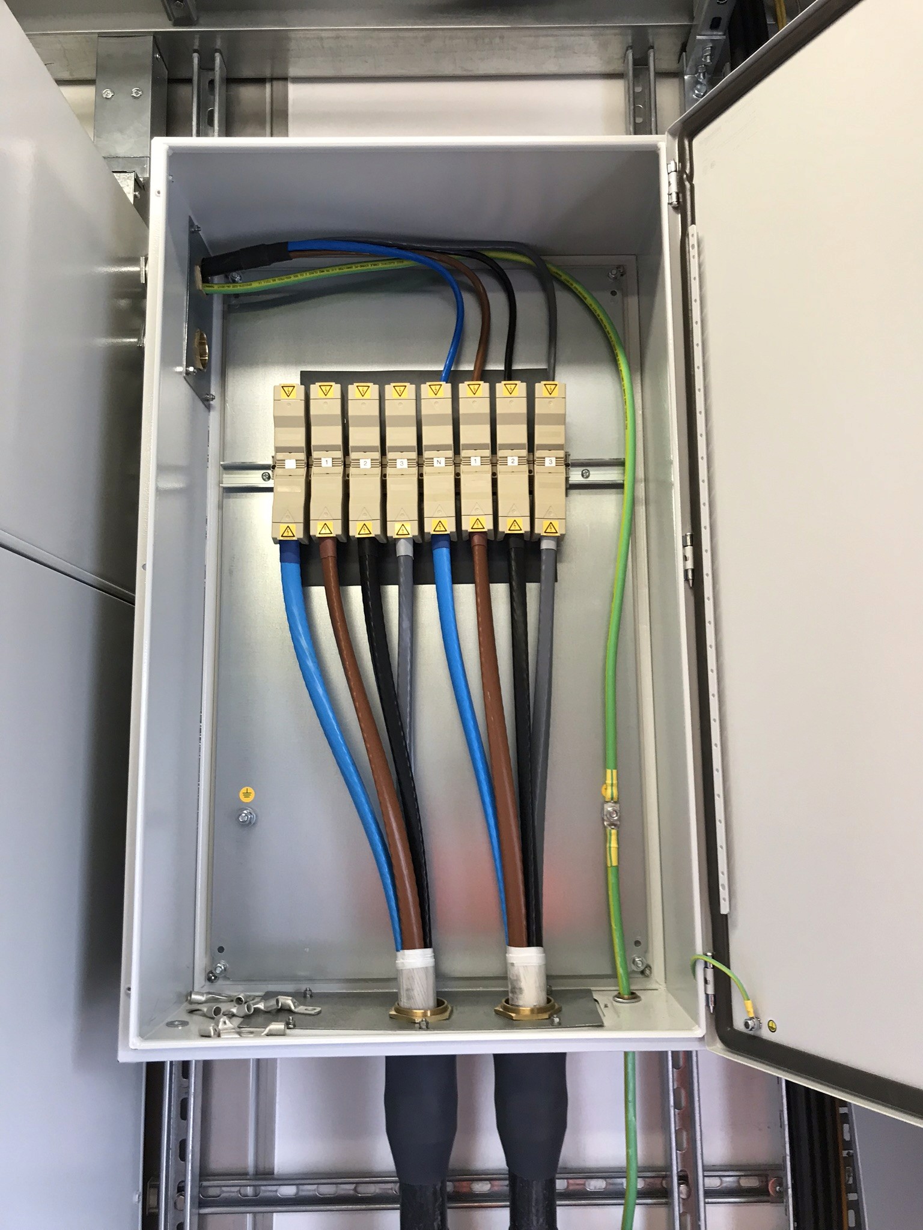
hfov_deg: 49.7
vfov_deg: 63.4
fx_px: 995
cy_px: 615
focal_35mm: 28
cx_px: 462
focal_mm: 3.99
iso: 25
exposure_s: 1/34
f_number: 1.8
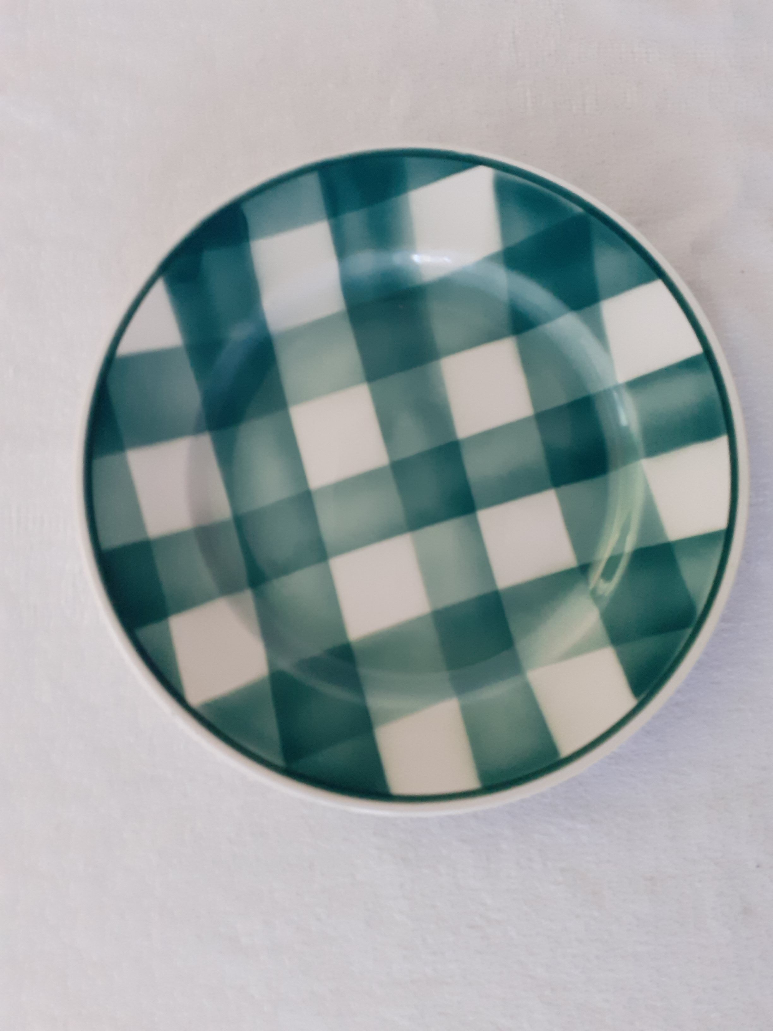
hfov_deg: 51.4
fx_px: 804
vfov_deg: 65.3
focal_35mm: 27
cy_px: 516
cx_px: 386
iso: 200
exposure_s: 1/25
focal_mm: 3.6
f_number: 1.9
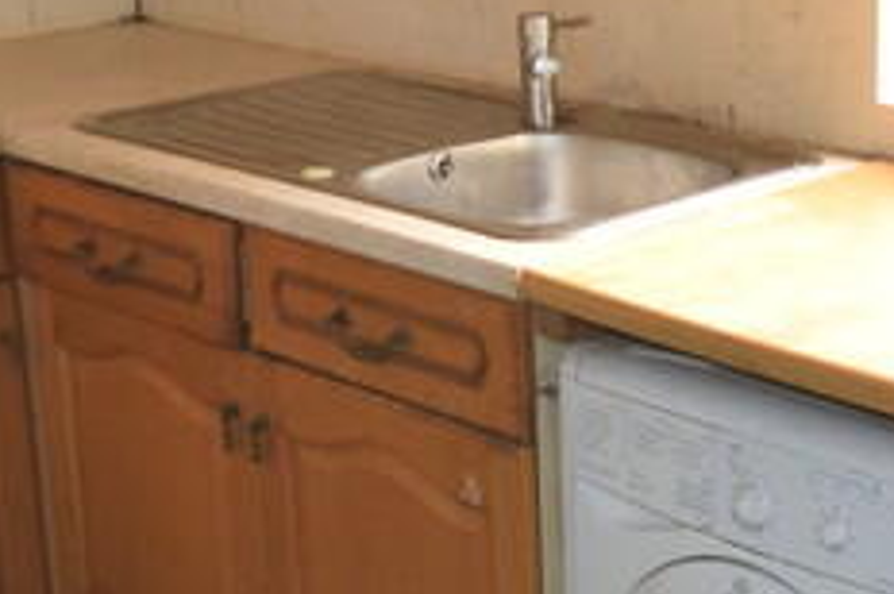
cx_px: 732
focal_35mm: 86
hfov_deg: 23.2
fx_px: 2138
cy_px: 249
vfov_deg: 15.8
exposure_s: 1/125
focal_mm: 13
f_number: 5.6
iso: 800
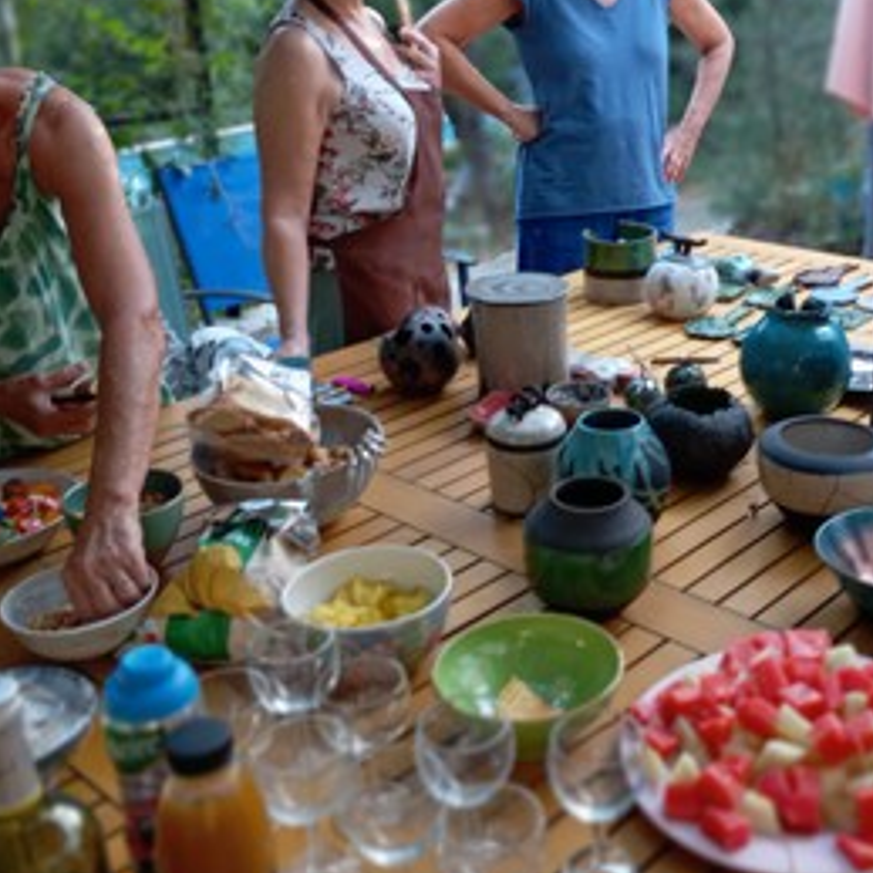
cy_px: 362
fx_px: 1227
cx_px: 634
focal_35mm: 43
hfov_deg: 38.4
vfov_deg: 39.1
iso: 172
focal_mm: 4.22
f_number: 1.8
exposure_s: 1/50
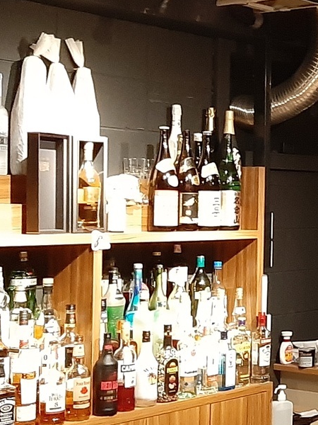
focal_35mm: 78
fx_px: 955
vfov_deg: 25.0
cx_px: 505
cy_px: 208
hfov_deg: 16.8
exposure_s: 1/25
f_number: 1.7
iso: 400
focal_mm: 3.93
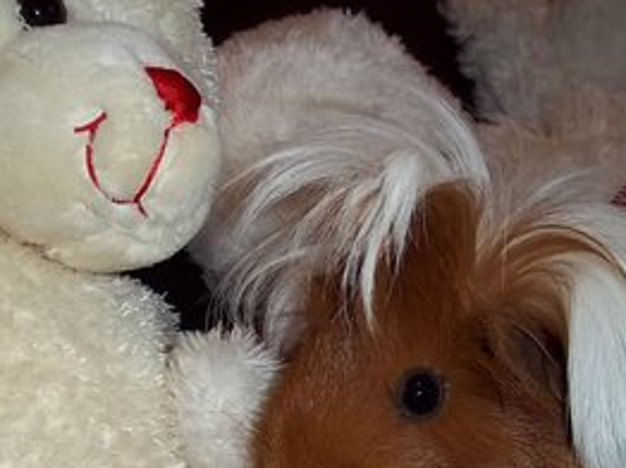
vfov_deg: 26.3
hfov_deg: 34.9
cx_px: 284
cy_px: 334
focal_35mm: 55
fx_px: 994
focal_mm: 6.5
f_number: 3.1
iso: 80
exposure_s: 1/30
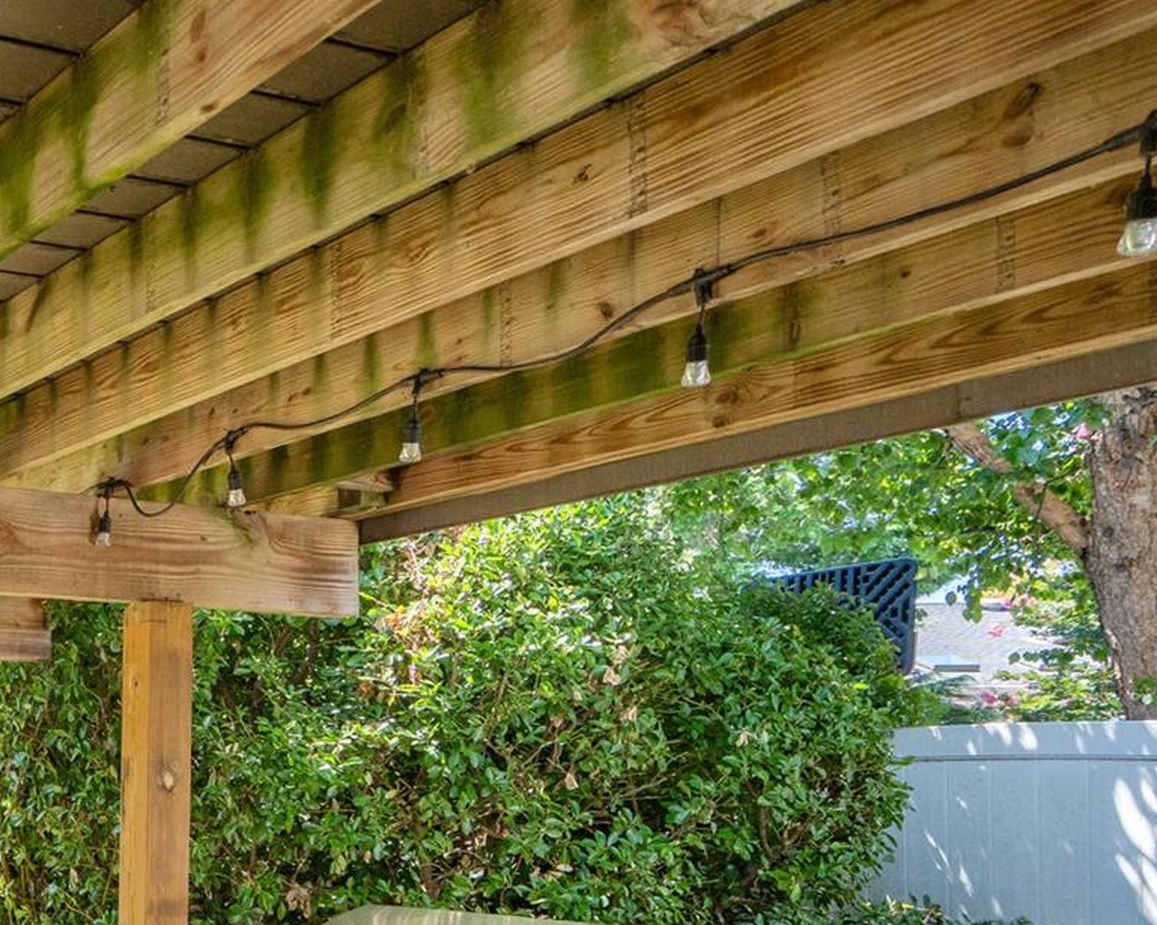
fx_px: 1370
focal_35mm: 40
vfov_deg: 35.7
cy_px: 780
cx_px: -307
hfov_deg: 34.3
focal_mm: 16
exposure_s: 1/320
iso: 500
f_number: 5.6
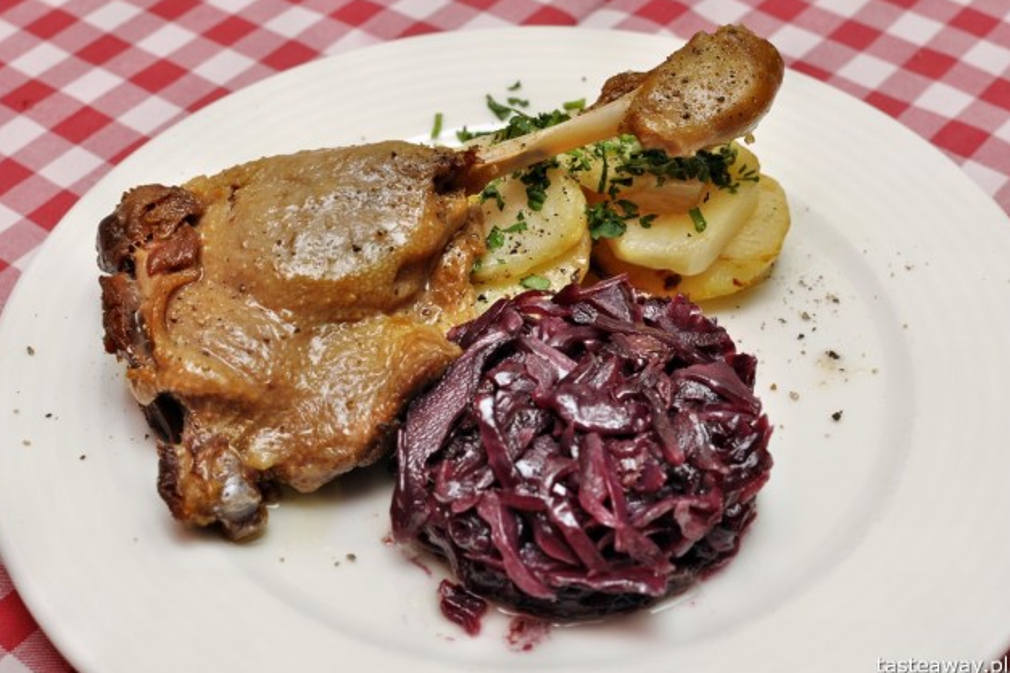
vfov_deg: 25.3
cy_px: 339
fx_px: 1501
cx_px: 501
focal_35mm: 54
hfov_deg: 37.2
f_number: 8
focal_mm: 35
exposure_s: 1/60
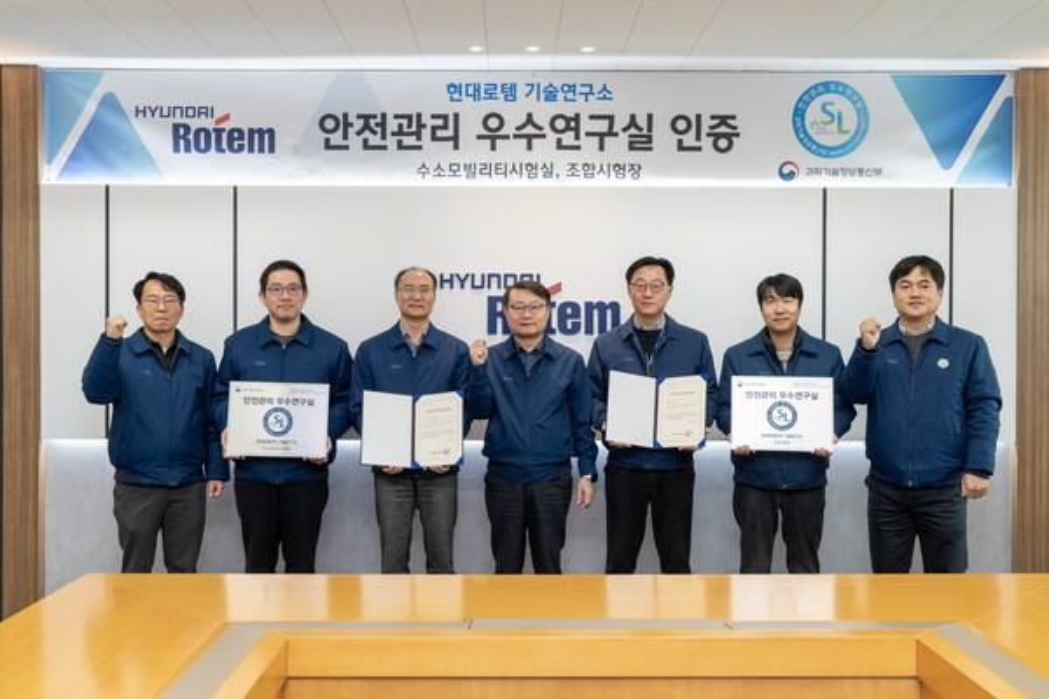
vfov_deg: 41.1
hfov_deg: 58.7
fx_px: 932
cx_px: 524
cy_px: 350
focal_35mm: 32
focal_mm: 32
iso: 2000
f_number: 5.6
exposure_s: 1/200
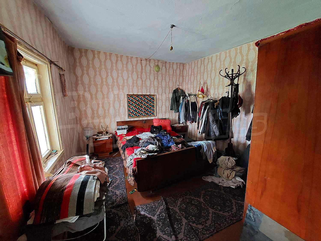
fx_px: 121
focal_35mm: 13
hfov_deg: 106.2
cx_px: 160
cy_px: 120
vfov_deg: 89.9
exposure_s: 1/20
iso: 800
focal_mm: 1.74
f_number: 2.2
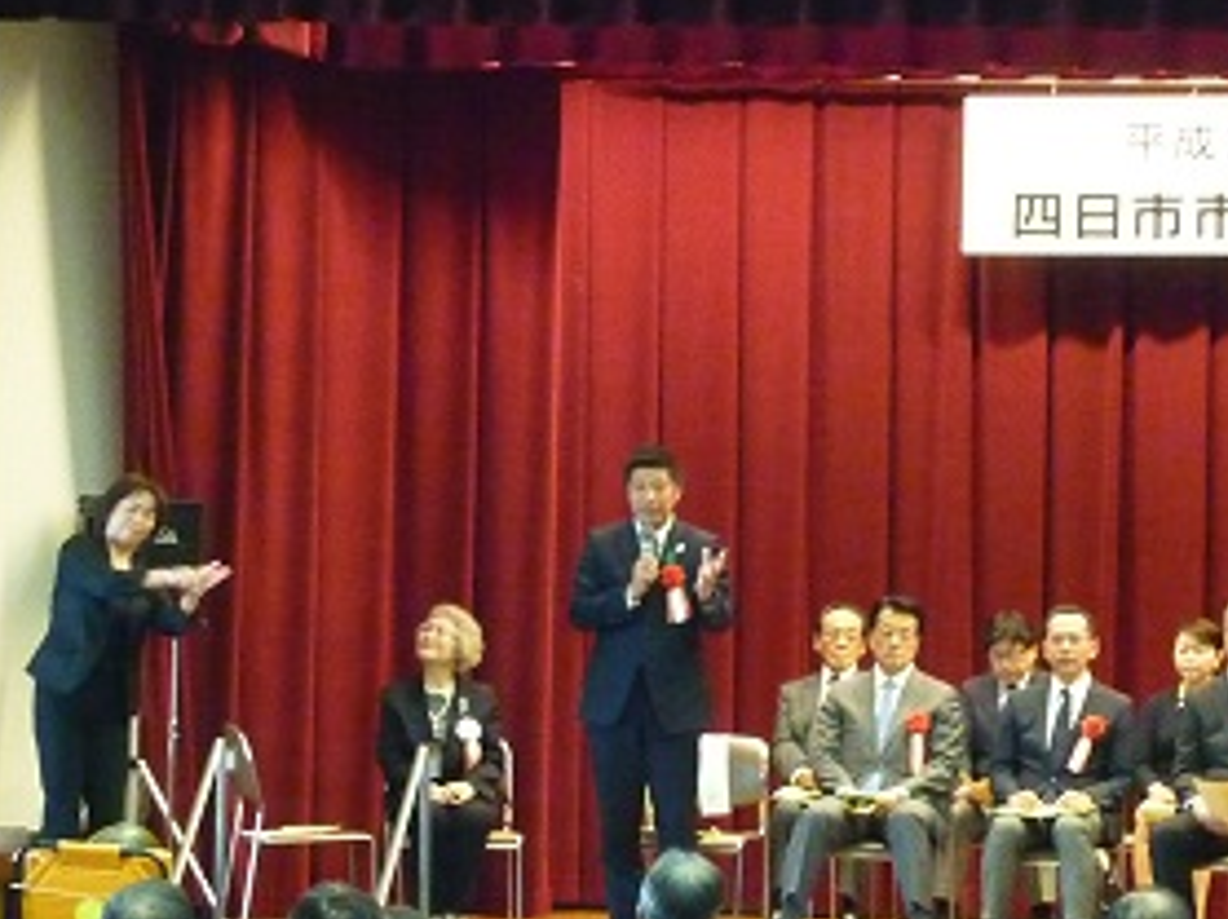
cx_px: 687
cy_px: 471
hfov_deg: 14.2
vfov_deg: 10.7
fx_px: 4927
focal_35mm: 139
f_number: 3.6
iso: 800
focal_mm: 9.9
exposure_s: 1/15
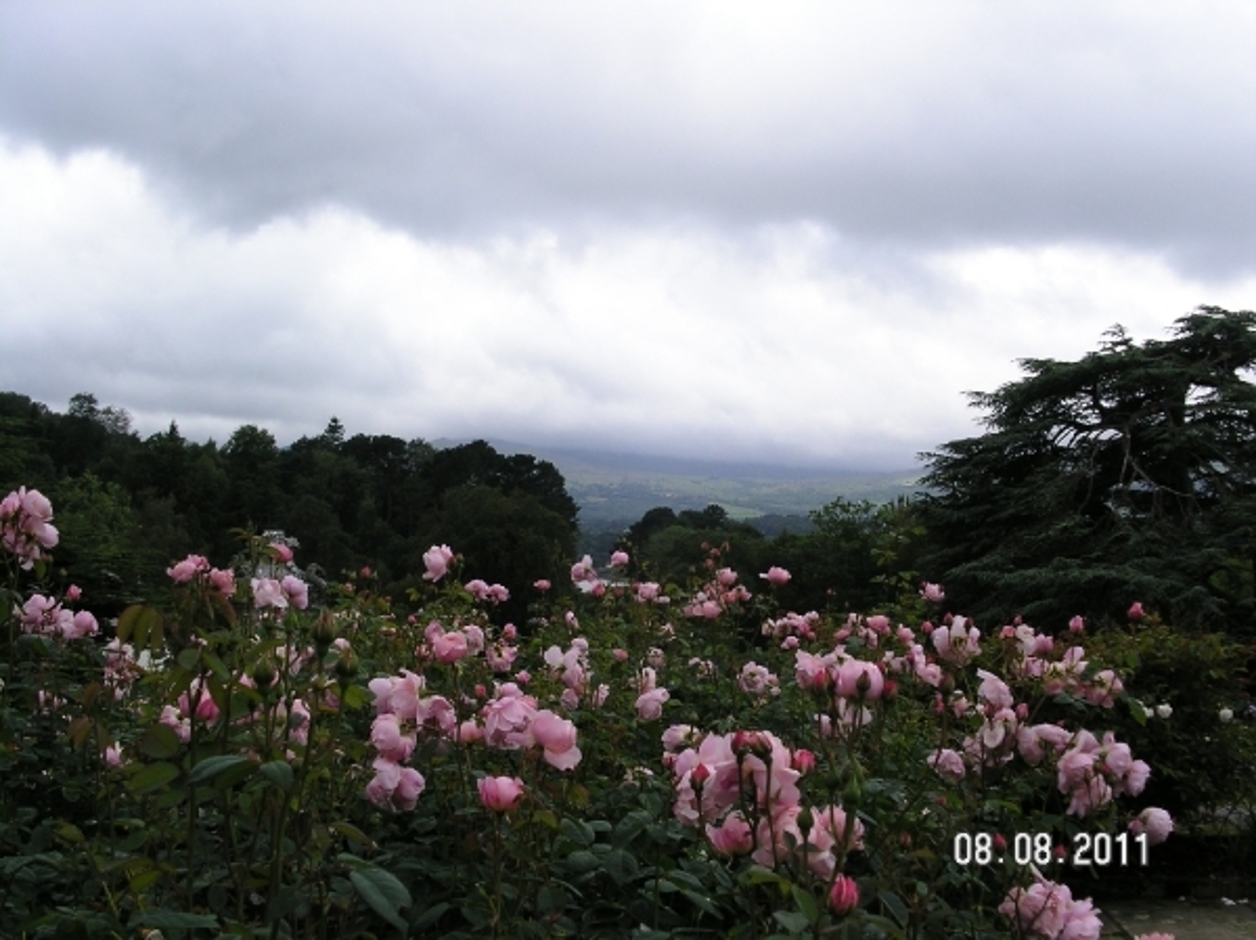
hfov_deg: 49.0
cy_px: 470
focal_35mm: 38
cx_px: 628
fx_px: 1378
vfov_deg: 37.7
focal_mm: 7.8
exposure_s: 1/350
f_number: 5.6
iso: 100
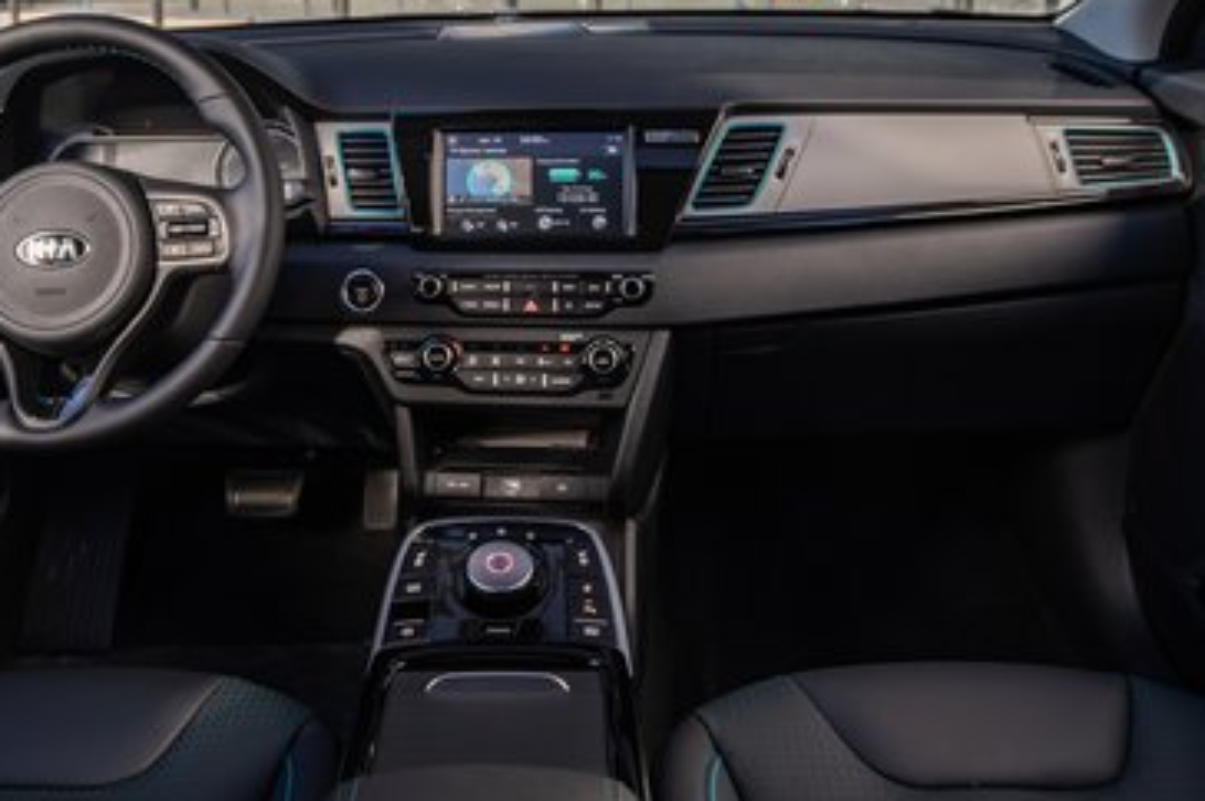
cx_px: 503
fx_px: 1104
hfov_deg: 57.0
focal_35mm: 33
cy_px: 169
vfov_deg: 38.5
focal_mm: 20
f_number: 5.6
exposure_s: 1/30
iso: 100
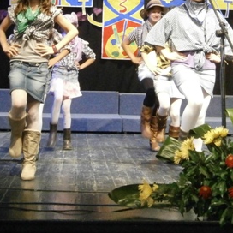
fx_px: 571
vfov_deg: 22.6
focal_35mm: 75
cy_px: 33
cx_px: 93
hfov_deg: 23.0
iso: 800
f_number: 3.1
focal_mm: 6.4
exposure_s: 1/25
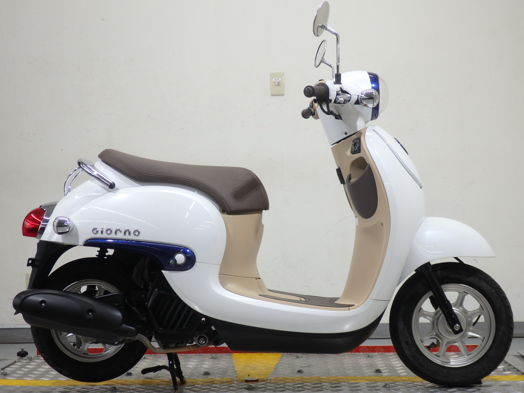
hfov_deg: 35.5
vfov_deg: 27.0
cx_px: 262
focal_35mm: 54
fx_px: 817
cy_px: 196
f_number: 4.1
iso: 125
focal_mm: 9.8
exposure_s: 1/50
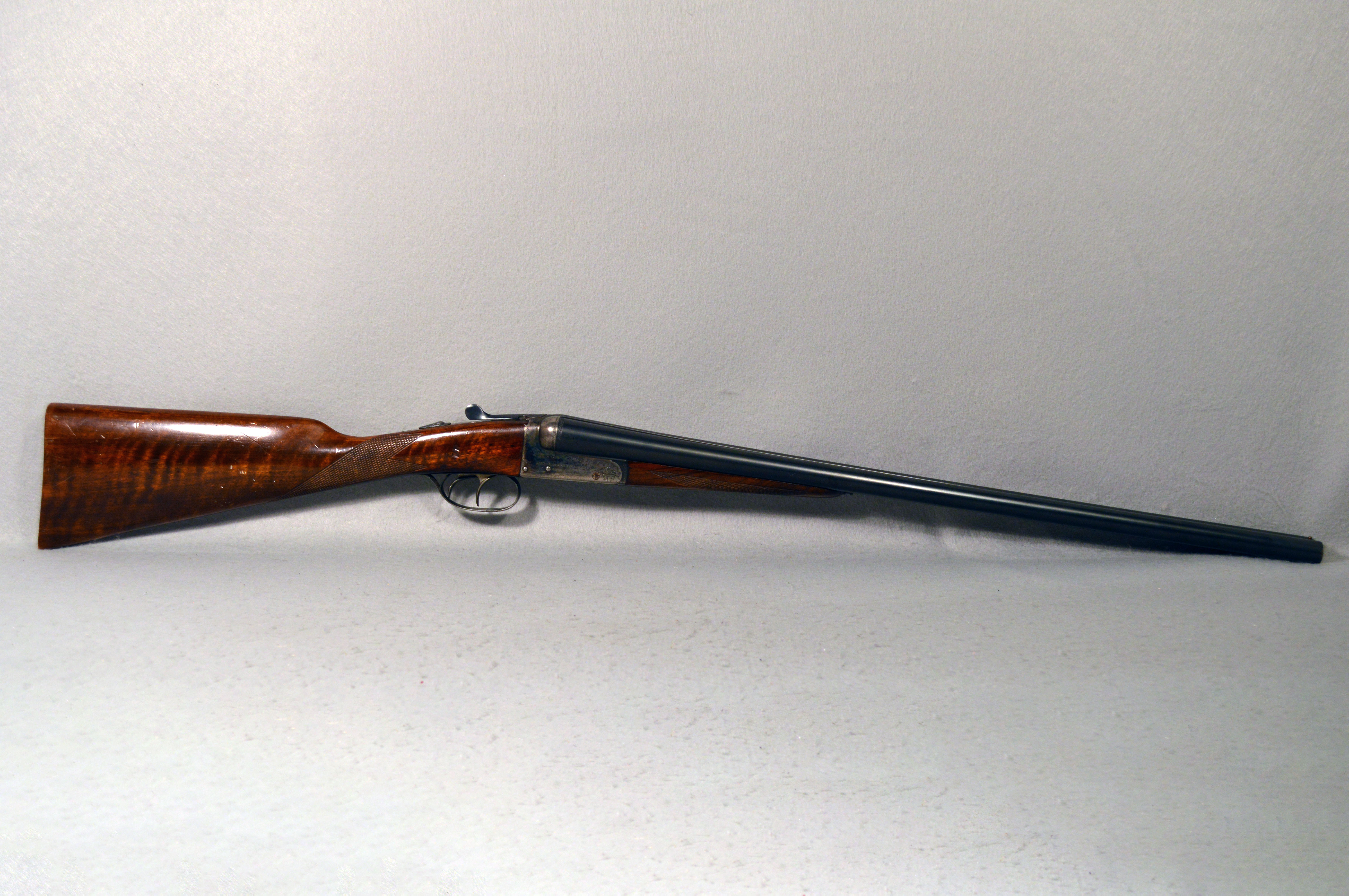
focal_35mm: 44
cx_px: 674
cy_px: 448
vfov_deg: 30.8
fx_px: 1629
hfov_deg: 45.0
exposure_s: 1/125
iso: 400
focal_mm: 29
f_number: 5.6
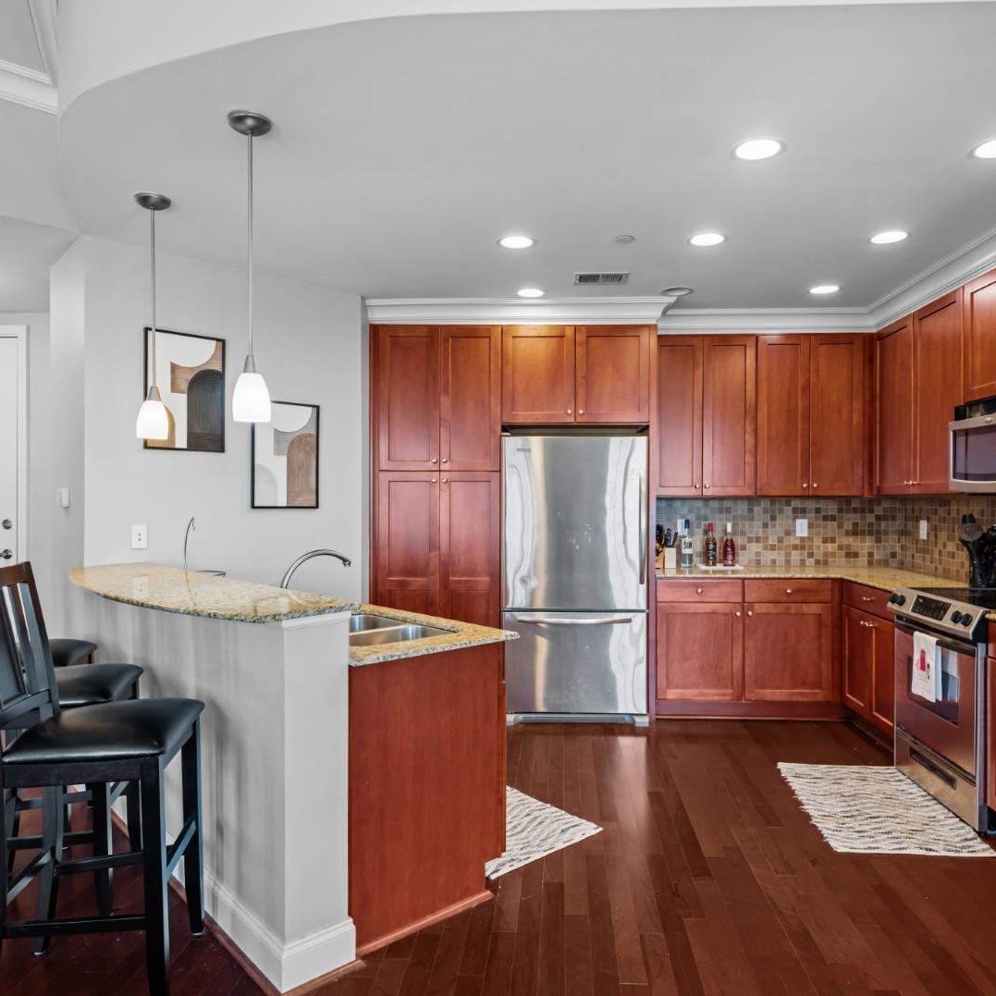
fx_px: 749
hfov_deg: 67.1
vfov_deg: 67.3
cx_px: 544
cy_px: 498
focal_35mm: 23
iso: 400
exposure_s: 1/4
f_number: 7.1
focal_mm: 18
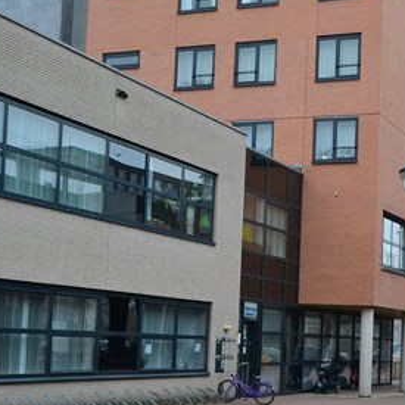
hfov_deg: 22.1
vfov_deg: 22.2
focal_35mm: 78
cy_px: 233
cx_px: 280
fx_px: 1032
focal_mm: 28
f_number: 11
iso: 1600
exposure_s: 1/500
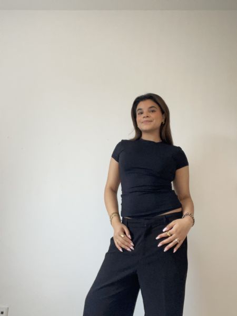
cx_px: 118
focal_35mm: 30
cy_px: 158
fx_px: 274
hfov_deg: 46.8
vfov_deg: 60.0
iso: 200
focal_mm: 2.71
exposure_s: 1/60
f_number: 2.2
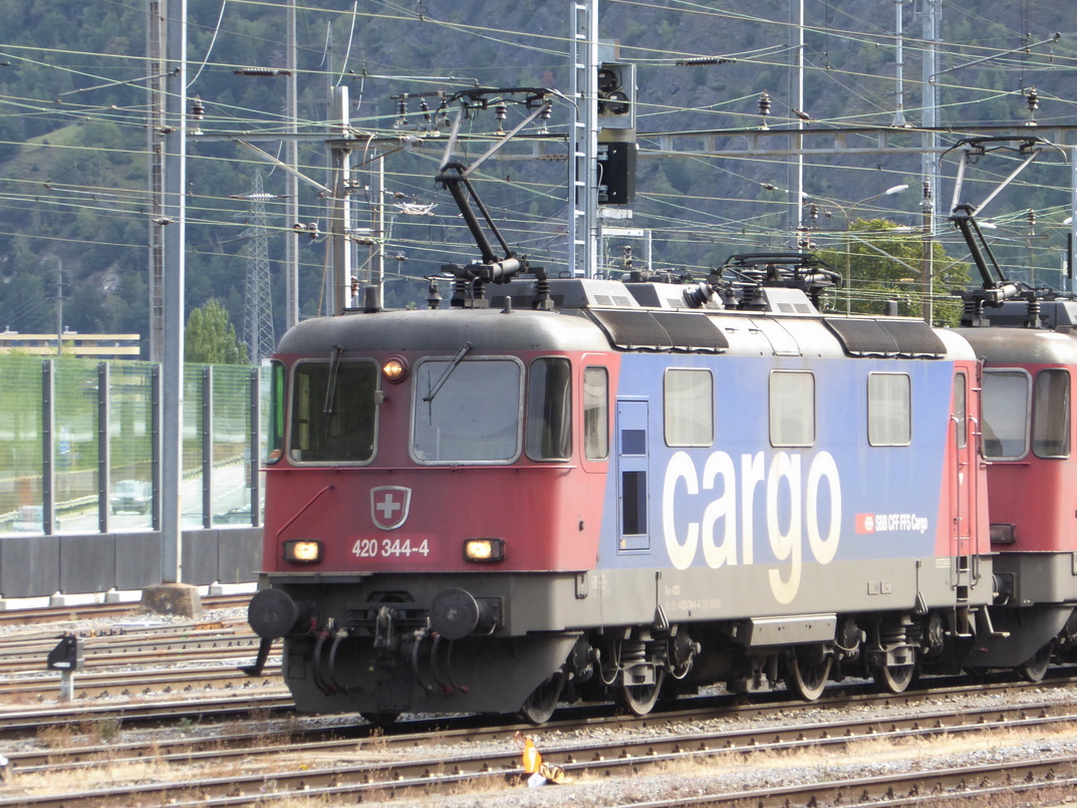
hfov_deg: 5.7
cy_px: 393
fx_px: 10891
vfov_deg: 4.2
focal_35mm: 350
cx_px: 545
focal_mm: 50.5
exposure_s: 1/80
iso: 200
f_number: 5.7
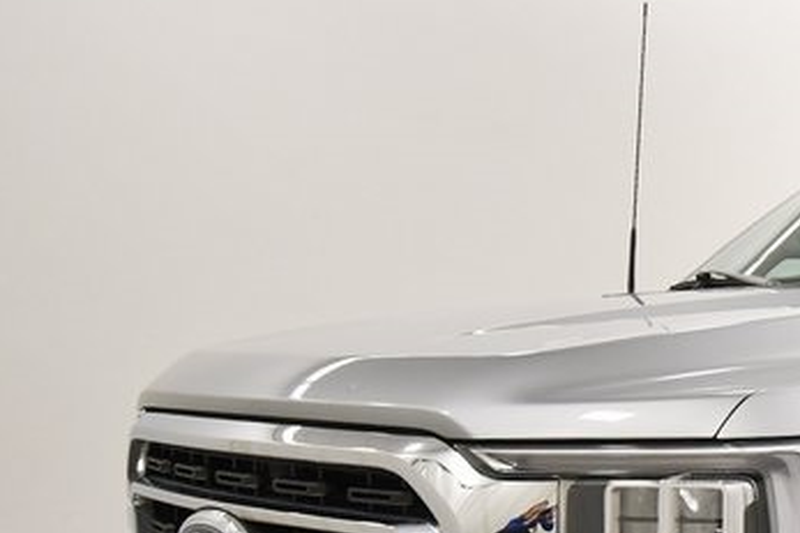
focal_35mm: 62
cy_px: 546
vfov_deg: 21.1
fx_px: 1377
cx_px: 989
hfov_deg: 27.9
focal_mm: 14
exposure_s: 1/200
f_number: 5
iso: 800
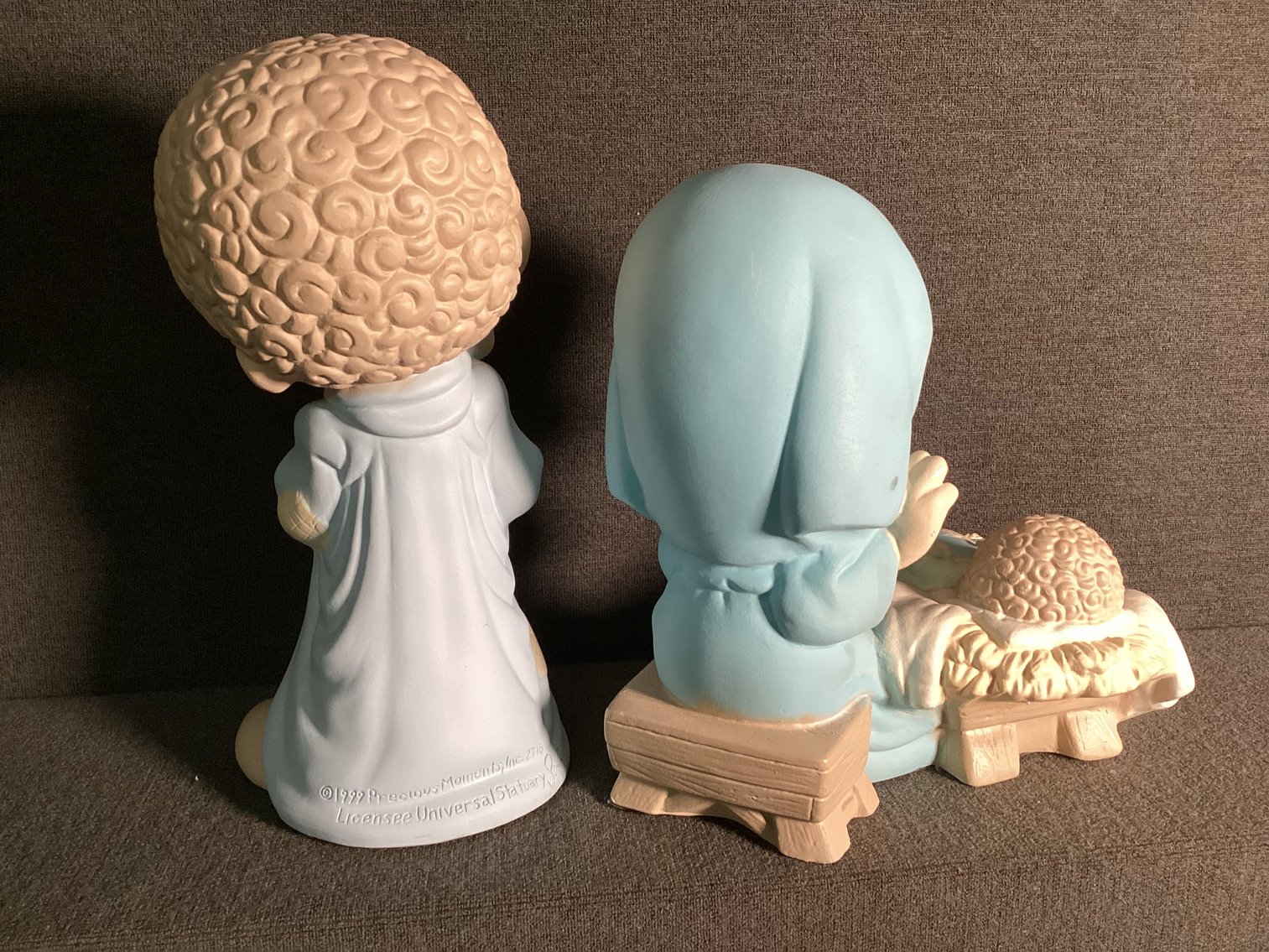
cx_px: 634
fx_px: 1137
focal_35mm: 31
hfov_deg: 58.3
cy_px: 476
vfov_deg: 45.4
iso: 160
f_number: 2.4
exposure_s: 1/60
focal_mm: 3.3
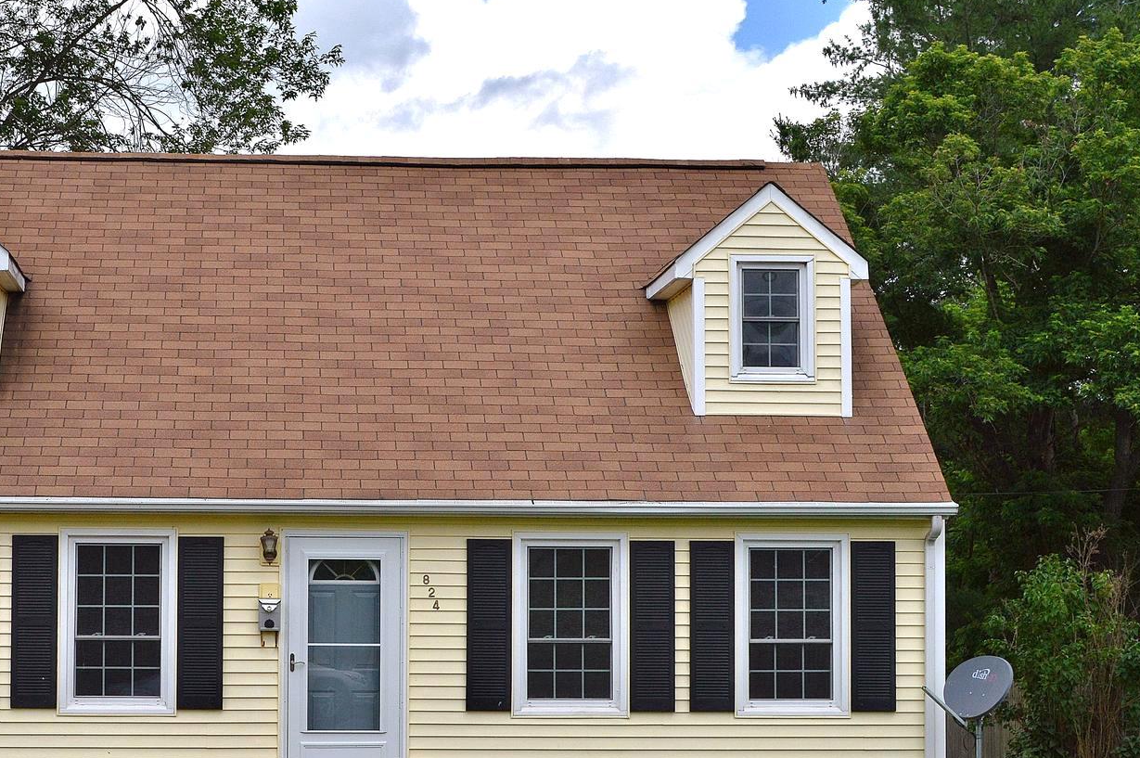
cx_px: 365
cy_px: 502
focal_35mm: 65
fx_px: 2056
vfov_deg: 20.8
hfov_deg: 30.7
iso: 360
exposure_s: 1/500
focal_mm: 26
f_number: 11
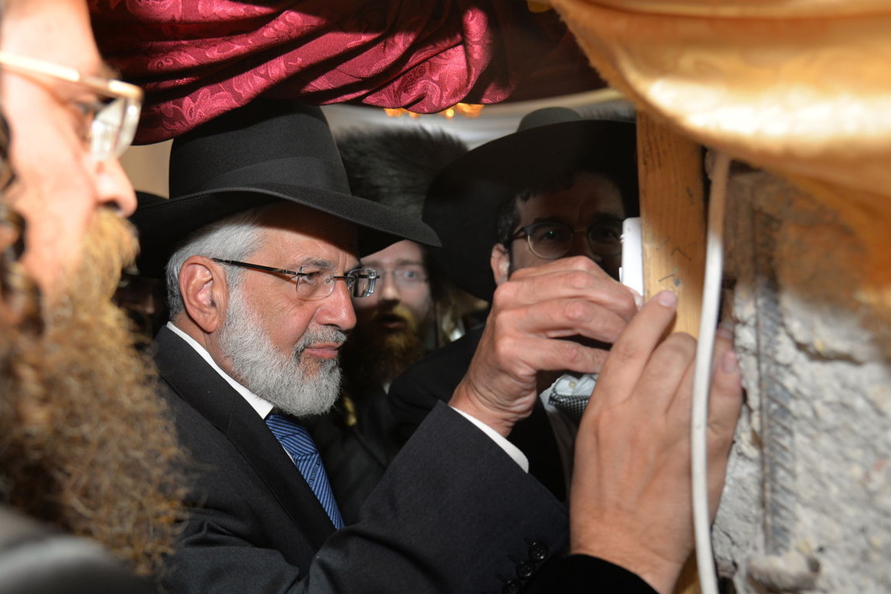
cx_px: 370
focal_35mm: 38
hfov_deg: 50.5
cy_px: 295
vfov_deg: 35.0
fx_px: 940
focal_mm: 31
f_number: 4
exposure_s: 1/125
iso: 1000
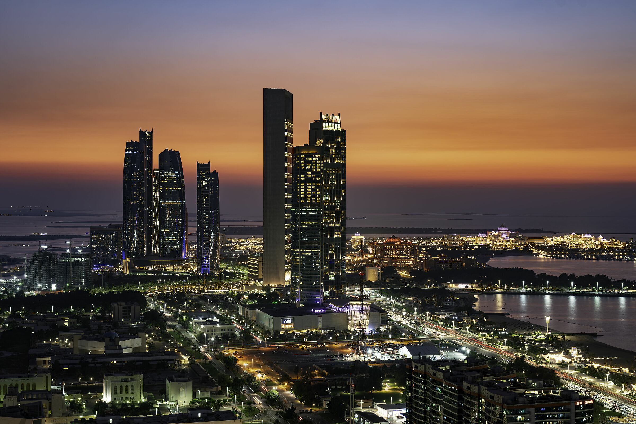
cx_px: 318
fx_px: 936
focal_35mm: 53
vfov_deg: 25.5
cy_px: 212
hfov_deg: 37.5
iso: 100
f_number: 5.6
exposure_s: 3.2
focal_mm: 53
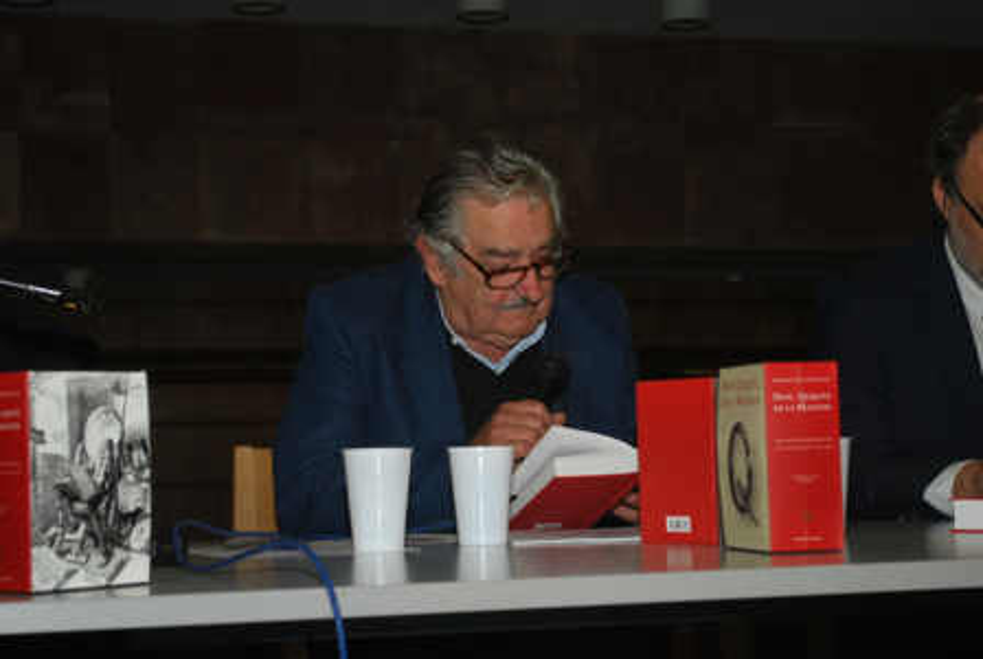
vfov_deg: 16.6
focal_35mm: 82
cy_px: 330
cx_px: 492
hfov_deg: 24.6
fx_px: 2256
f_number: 5.6
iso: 200
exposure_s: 1/60
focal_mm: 55
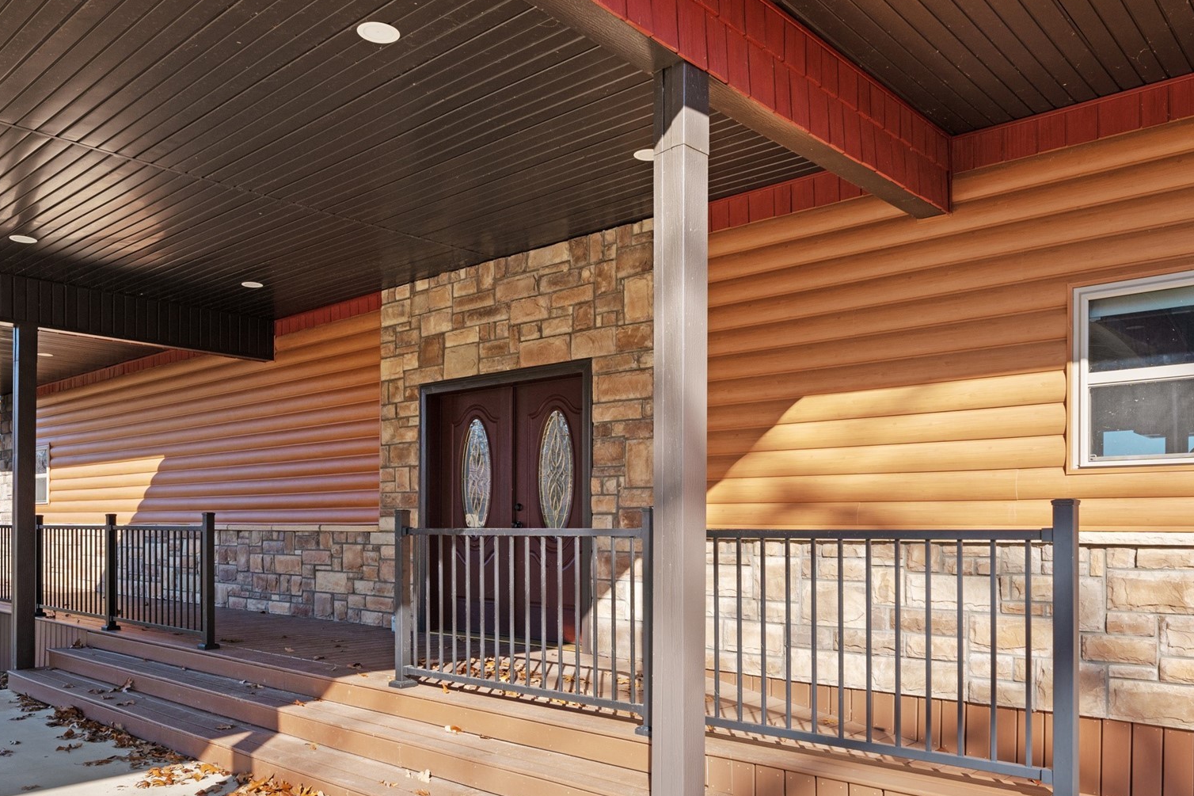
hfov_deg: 66.6
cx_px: 595
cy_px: 527
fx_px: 909
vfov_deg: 46.6
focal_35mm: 27
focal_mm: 20.3
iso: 250
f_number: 9
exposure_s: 1/200
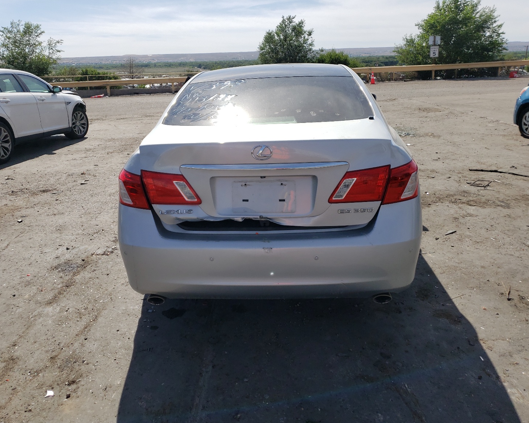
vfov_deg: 51.5
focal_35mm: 28
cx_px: 273
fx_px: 438
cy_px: 209
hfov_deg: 62.2
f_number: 1.5
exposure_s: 1/5000
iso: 50
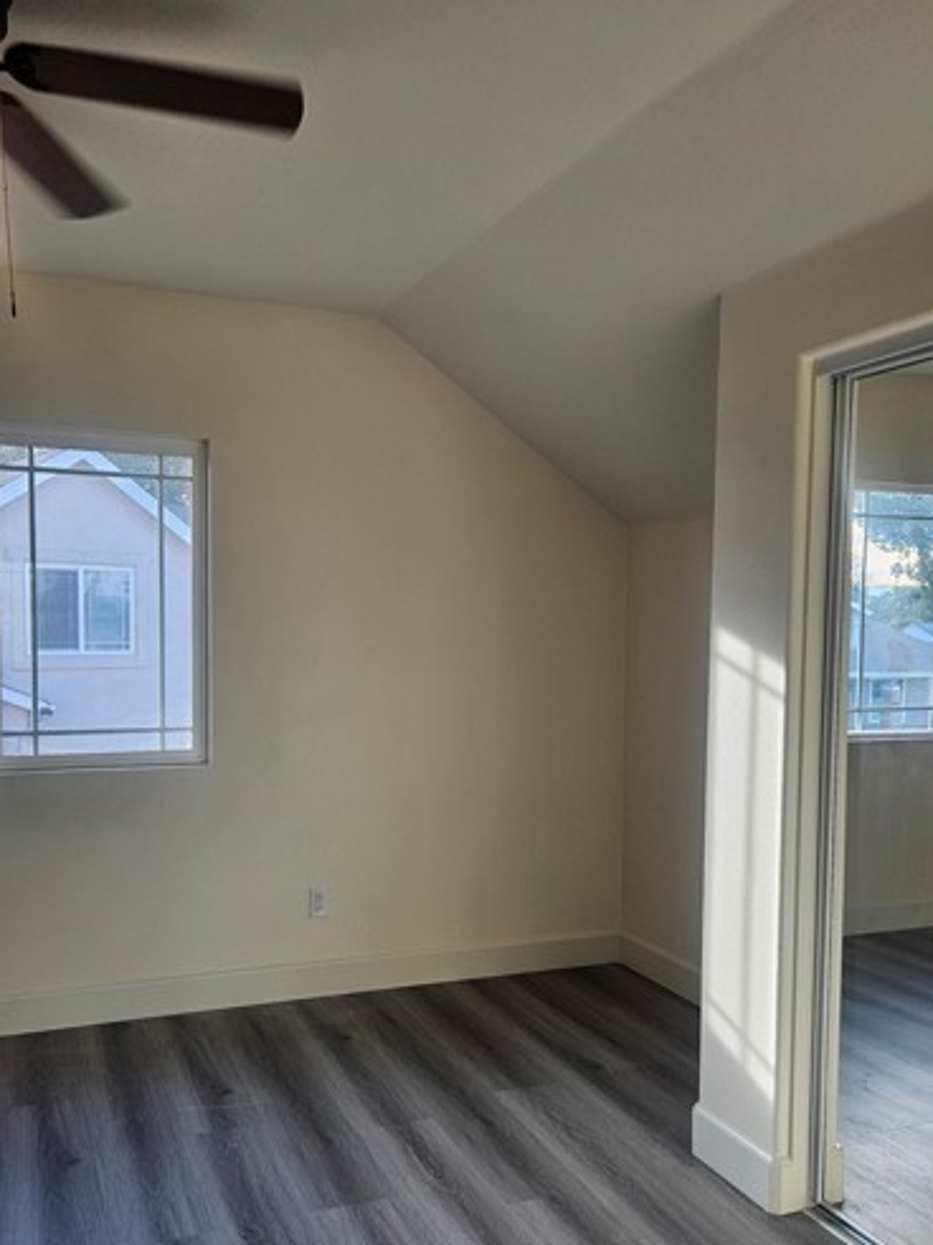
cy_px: 695
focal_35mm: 30
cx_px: 401
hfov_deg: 46.6
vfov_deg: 59.8
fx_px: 1079
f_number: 1.8
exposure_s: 1/120
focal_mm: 5.4
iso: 50
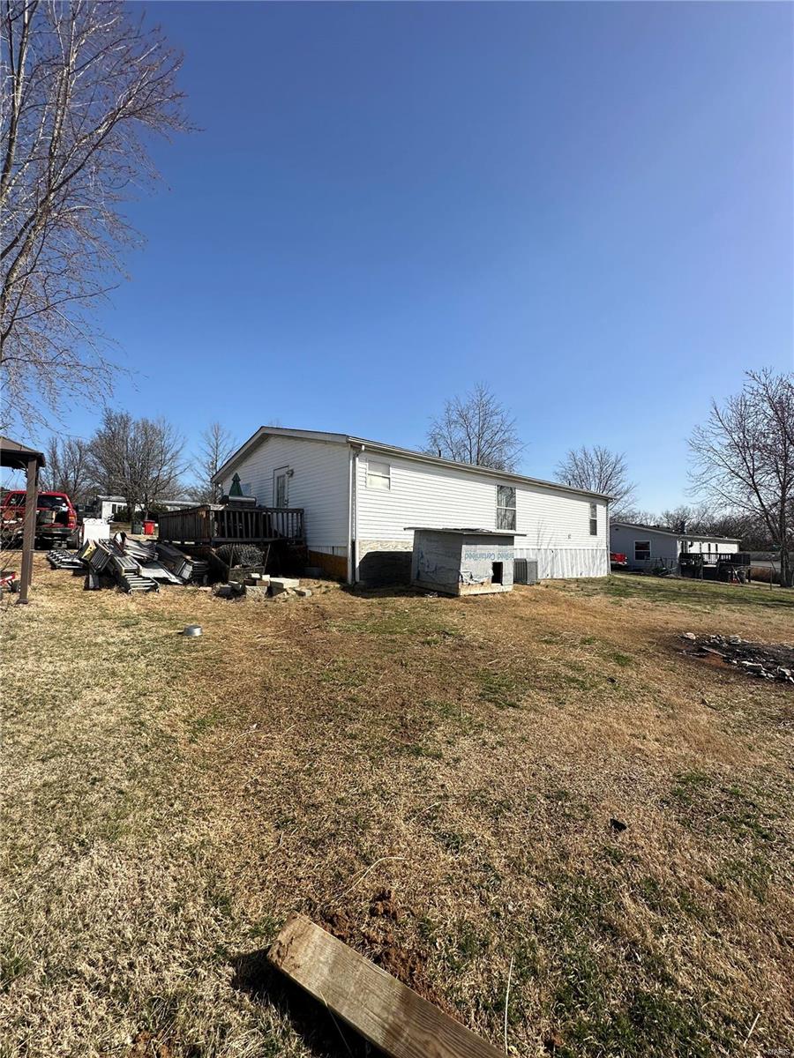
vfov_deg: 102.1
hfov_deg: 85.7
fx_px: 428
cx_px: 397
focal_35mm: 14
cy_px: 529
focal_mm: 2.22
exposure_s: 1/2451
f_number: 2.2
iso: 50
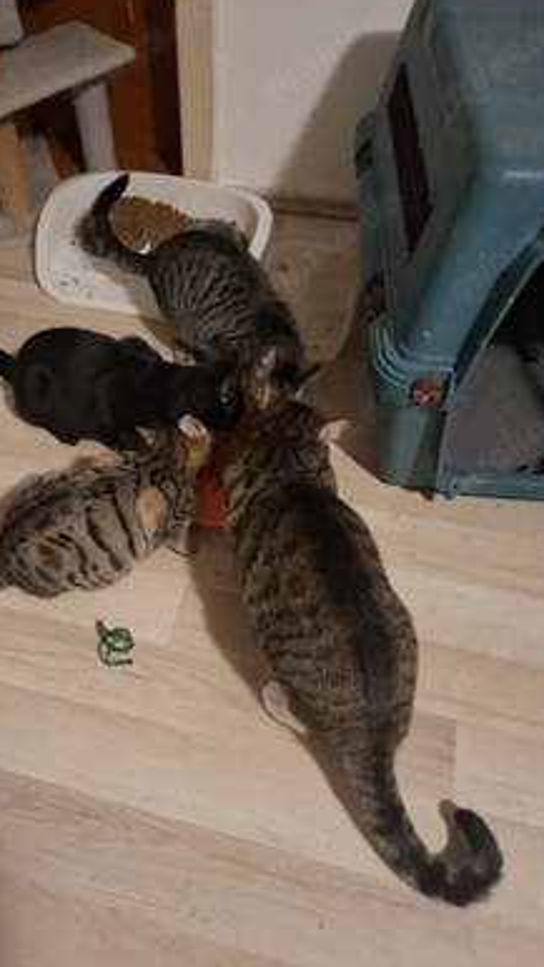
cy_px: 468
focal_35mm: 26
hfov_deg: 43.9
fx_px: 667
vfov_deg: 71.9
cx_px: 191
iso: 1250
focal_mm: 5.54
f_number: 1.8
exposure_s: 1/20
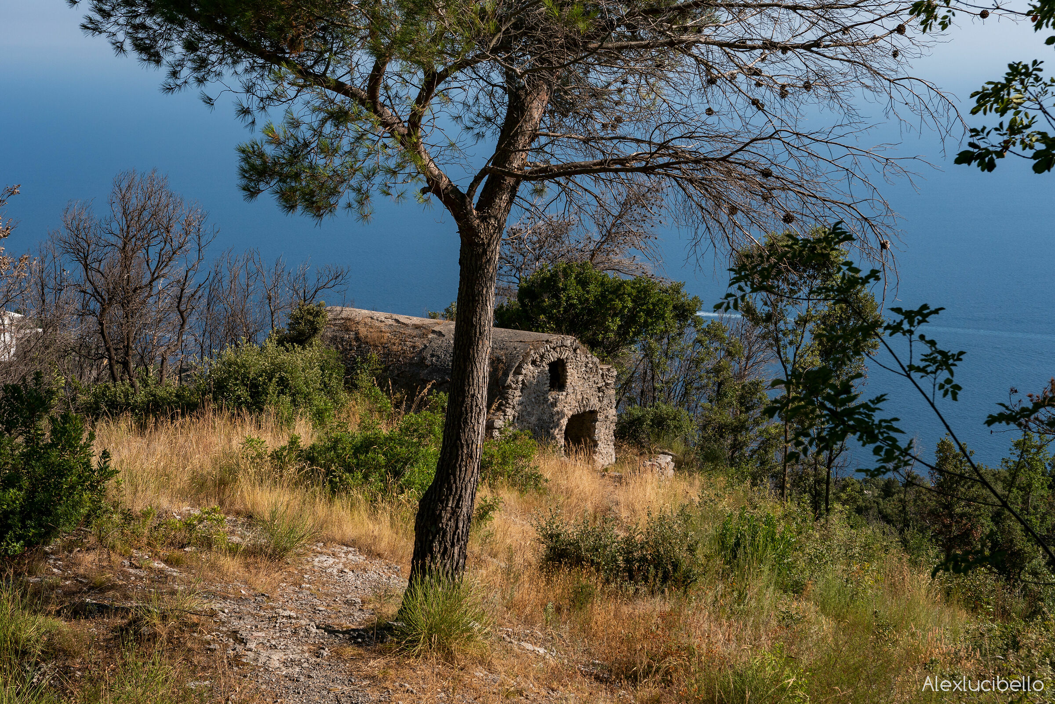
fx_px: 1538
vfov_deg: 25.8
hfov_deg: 37.9
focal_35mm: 52
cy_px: 352
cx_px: 528
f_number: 10
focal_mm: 35
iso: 100
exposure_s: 1/400
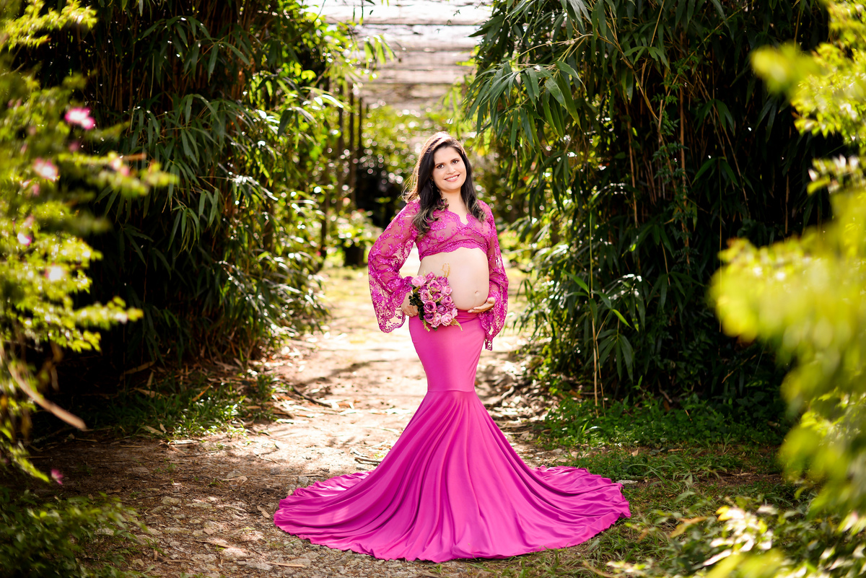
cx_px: 433
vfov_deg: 27.0
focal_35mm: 50
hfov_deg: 39.6
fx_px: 1203
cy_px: 289
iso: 100
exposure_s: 1/320
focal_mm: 50
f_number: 2
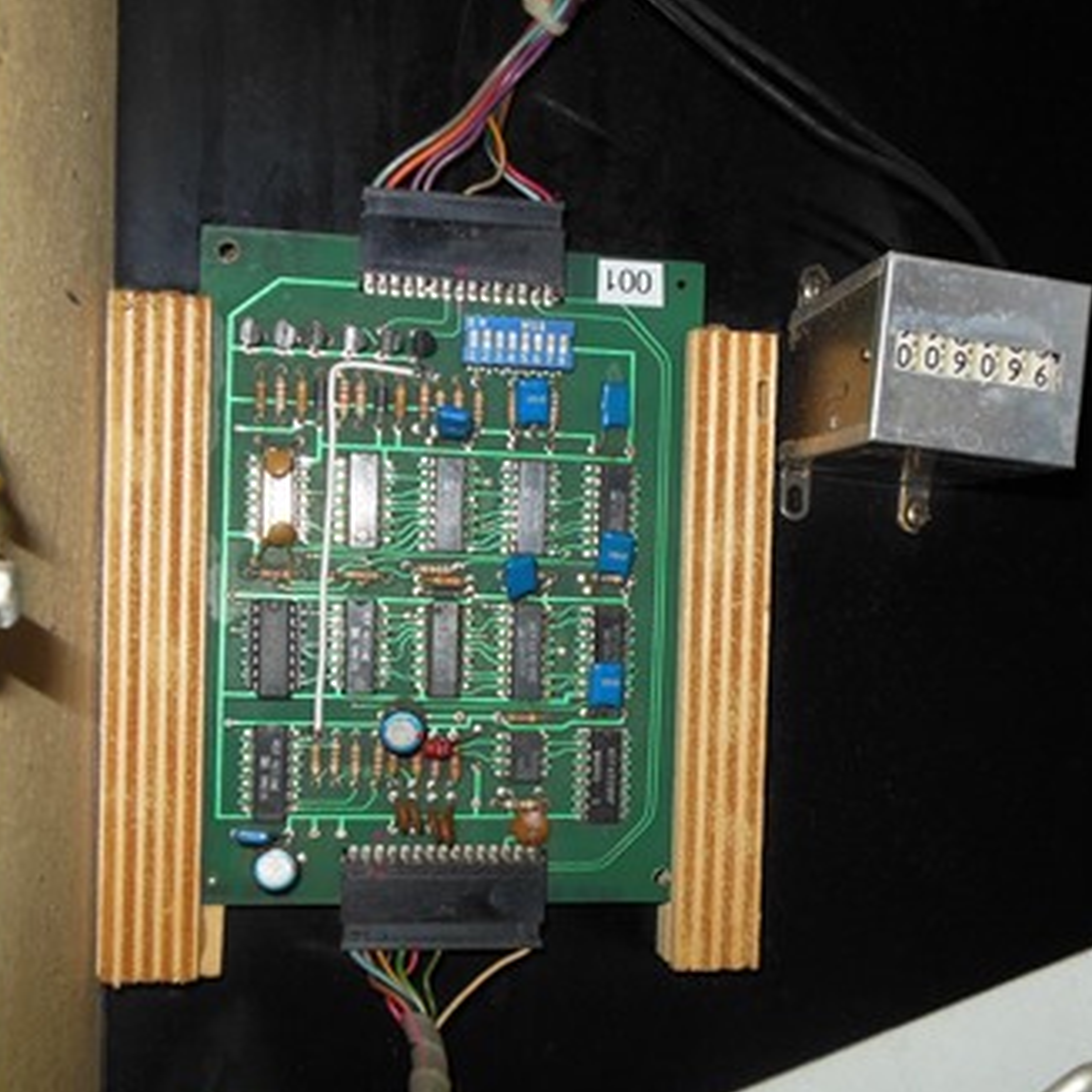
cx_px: 655
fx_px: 1428
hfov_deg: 41.7
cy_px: 558
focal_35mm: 40
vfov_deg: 41.9
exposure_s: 1/30
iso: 200
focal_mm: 6
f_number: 6.9
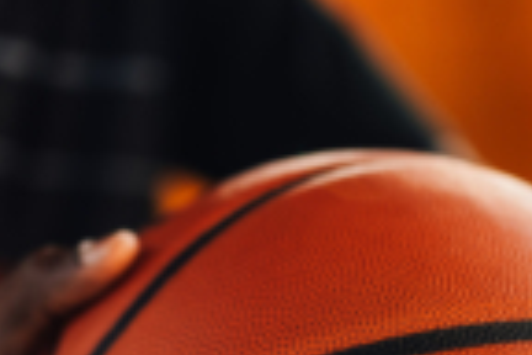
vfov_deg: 12.7
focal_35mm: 105
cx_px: 200
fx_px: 1552
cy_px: 440
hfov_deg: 19.4
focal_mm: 35
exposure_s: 1/320
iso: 125
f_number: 1.4
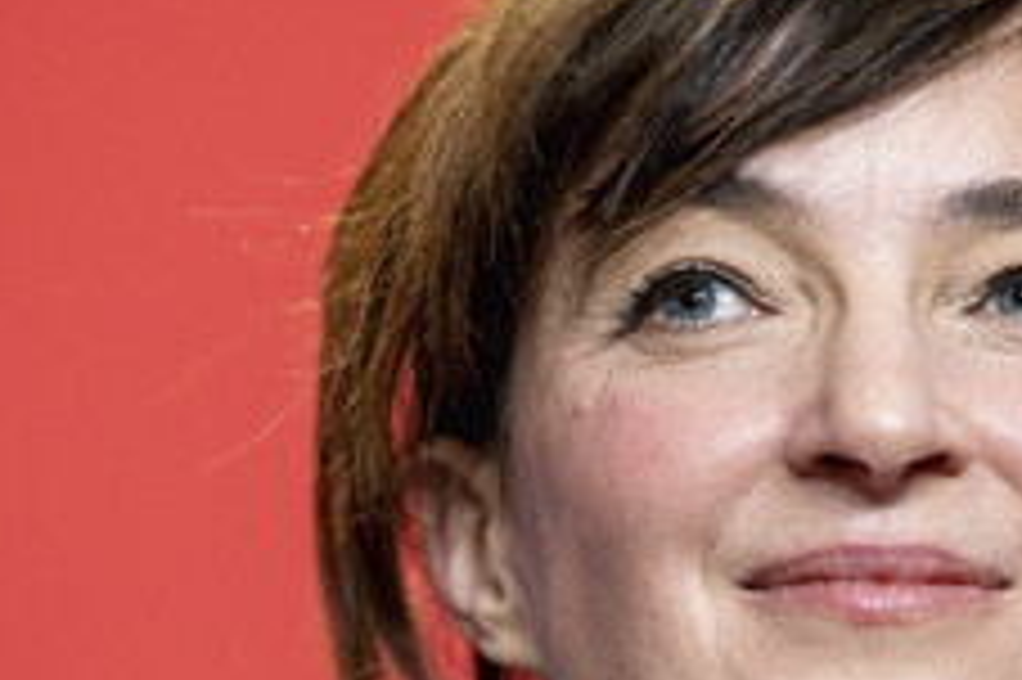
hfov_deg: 4.9
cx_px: 615
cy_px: 468
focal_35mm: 418
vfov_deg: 3.3
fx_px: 11858
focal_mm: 140
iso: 2000
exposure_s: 1/210
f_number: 2.8
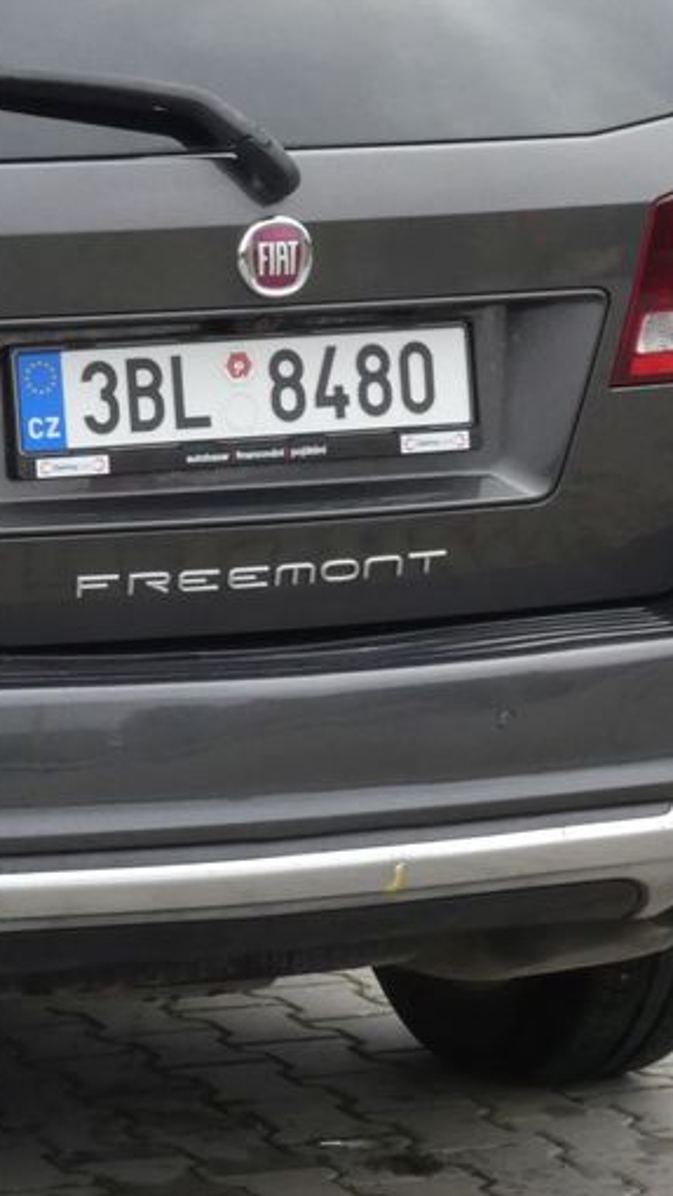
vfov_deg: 13.3
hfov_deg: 7.4
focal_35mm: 162
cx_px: -242
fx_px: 5138
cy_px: 436
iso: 320
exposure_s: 1/80
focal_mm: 13.3
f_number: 5.6
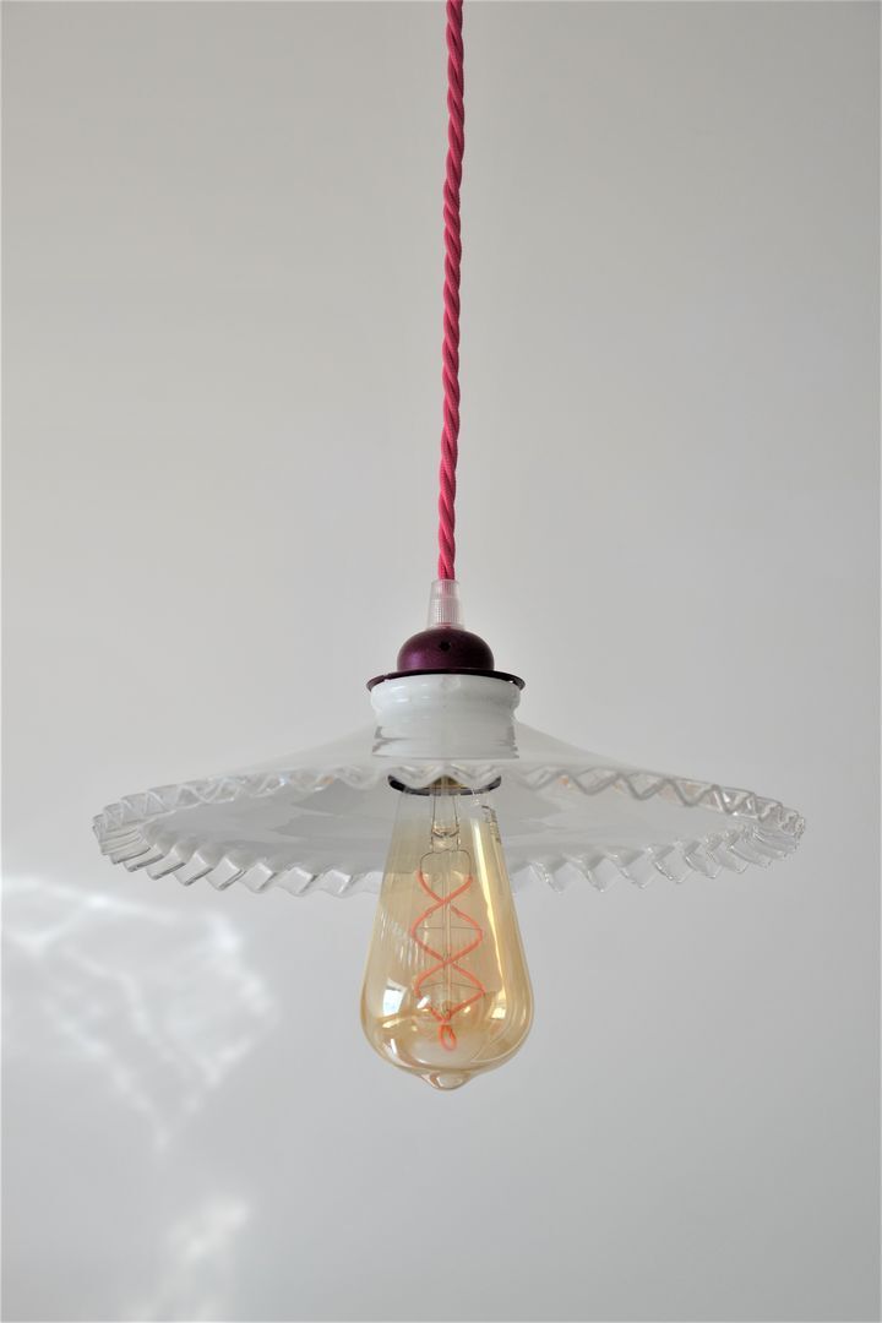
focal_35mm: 68
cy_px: 662
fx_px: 2480
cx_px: 441
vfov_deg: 29.9
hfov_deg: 20.2
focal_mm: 45
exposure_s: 1/125
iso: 280
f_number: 5.6
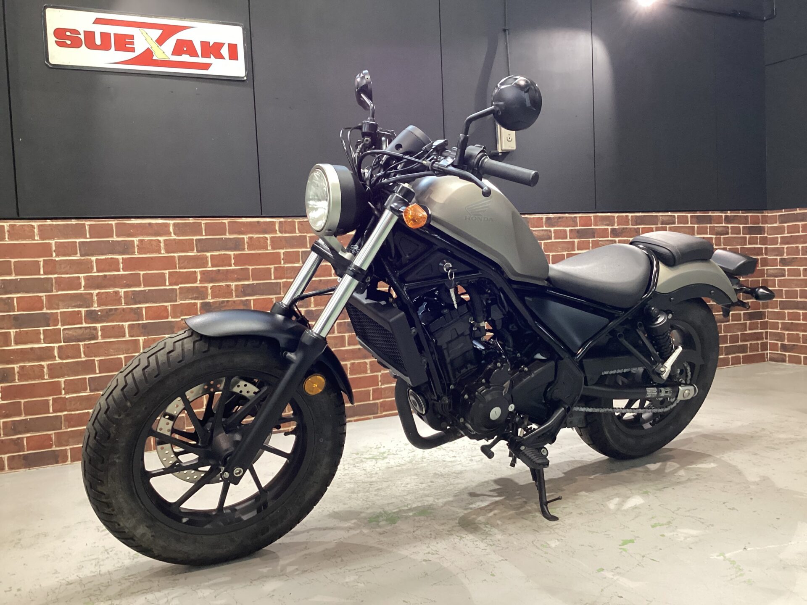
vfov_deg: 45.4
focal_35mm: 31
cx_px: 404
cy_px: 302
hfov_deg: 58.4
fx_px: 723
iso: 320
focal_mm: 3.3
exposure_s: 1/40
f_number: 2.4
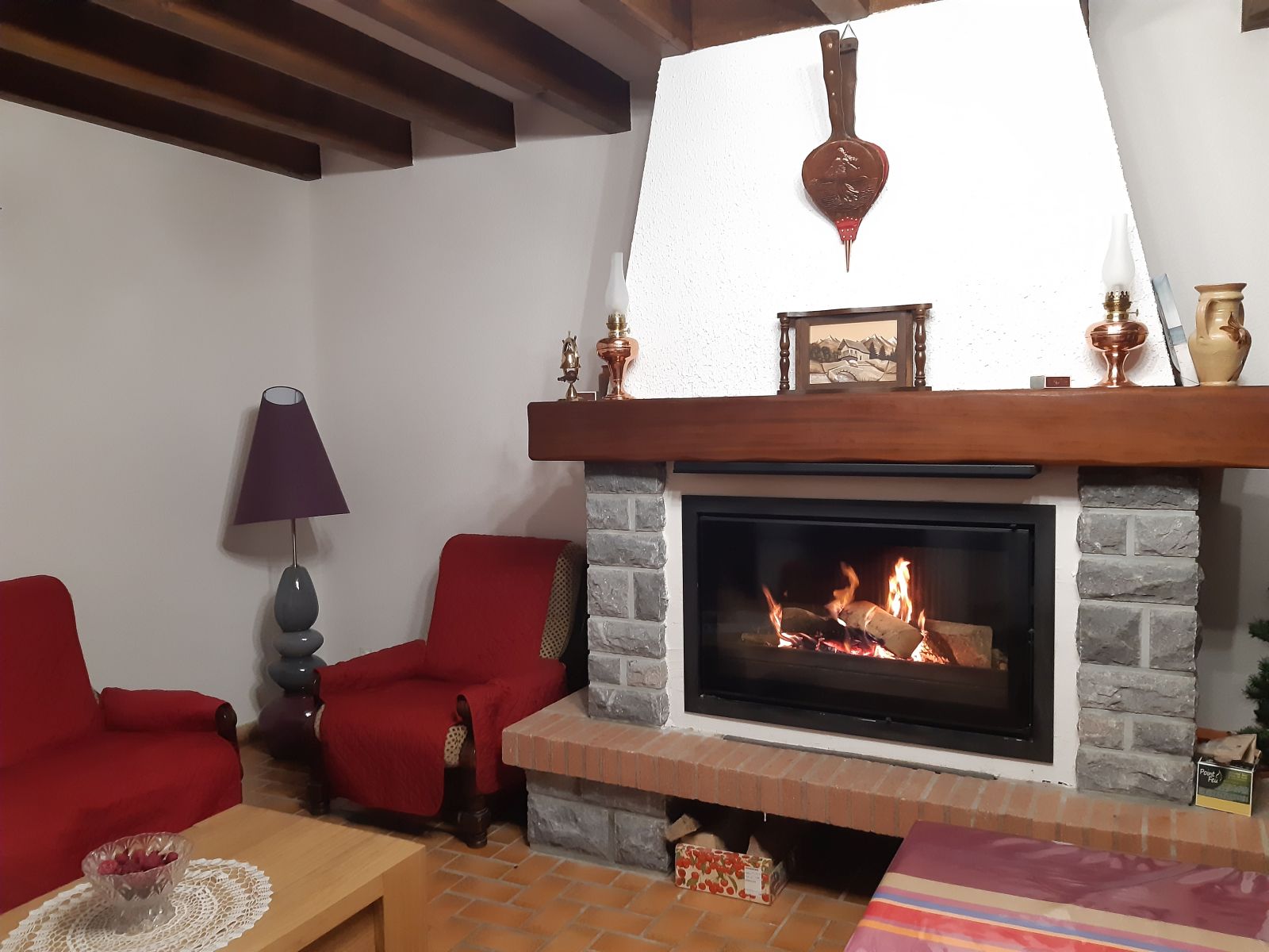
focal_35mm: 26
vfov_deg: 53.1
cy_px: 476
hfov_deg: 67.3
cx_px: 634
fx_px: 953
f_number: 1.7
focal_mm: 3.92
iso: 400
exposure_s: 1/25
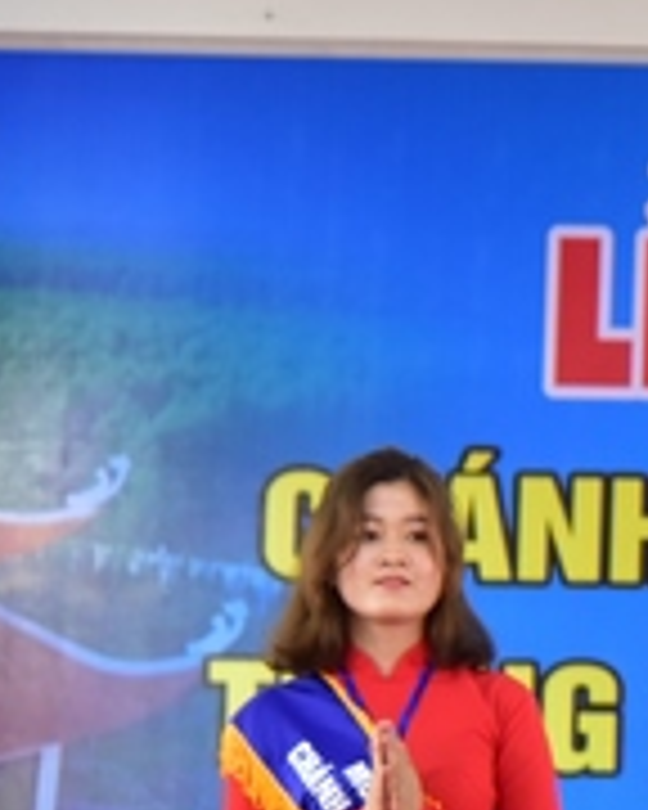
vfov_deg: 8.2
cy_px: 522
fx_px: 5682
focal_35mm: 237
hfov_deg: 6.3
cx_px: 1431
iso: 640
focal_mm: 70
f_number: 4
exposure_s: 1/30
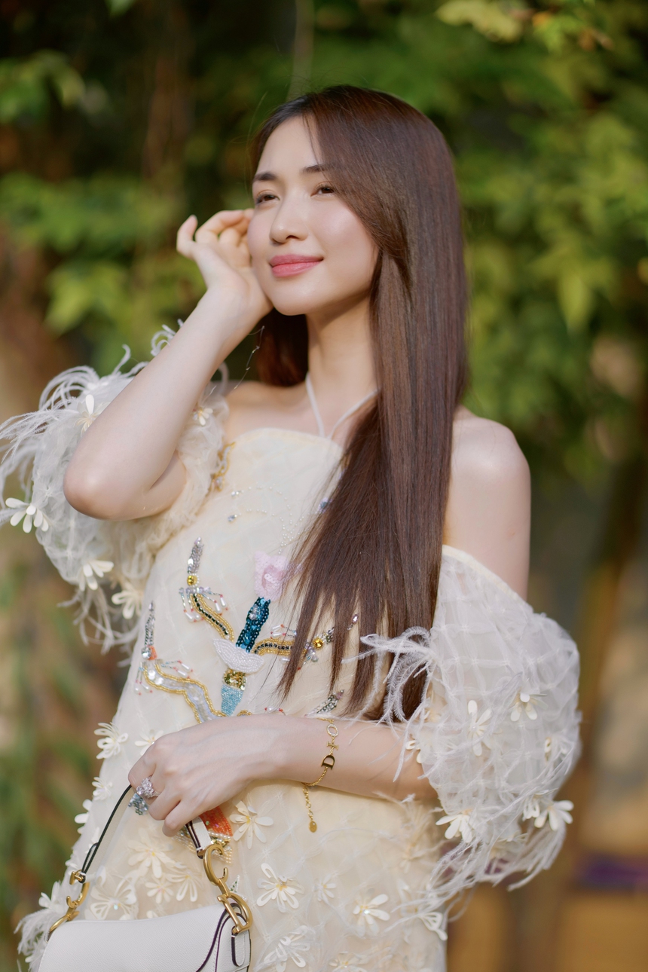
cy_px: 486
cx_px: 324
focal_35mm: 85
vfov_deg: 23.9
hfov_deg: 16.1
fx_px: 2295
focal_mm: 85
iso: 200
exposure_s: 1/8000
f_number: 1.6
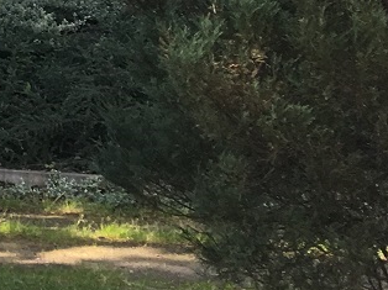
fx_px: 1658
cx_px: -552
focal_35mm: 148
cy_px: -138
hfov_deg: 11.1
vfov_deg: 9.7
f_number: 2.2
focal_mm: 4.15
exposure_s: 1/164
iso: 25
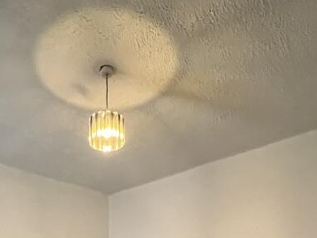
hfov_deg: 51.7
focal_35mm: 35
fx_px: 321
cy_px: 311
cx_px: 106
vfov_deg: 31.3
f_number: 1.8
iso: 800
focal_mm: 1.57
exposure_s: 1/50
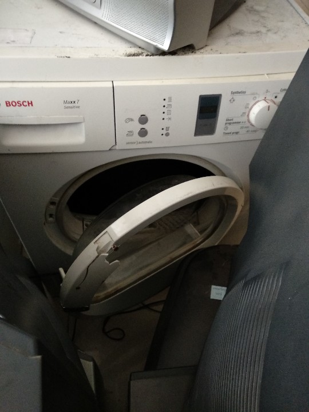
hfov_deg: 53.1
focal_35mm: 26
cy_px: 206
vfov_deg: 67.3
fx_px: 309
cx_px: 154
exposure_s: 1/25
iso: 800
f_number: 2.2
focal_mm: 3.81
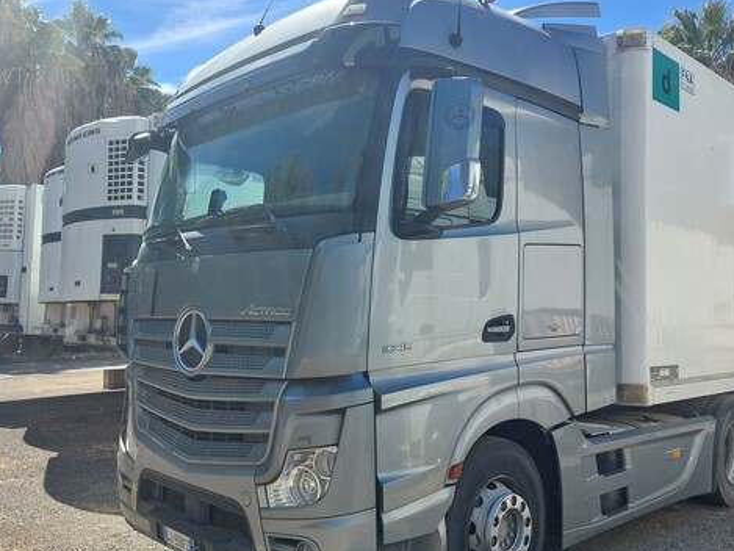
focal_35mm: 32
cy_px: 296
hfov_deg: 56.7
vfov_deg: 44.1
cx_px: 332
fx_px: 679
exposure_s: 1/501
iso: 25
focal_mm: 5.23
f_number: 1.8
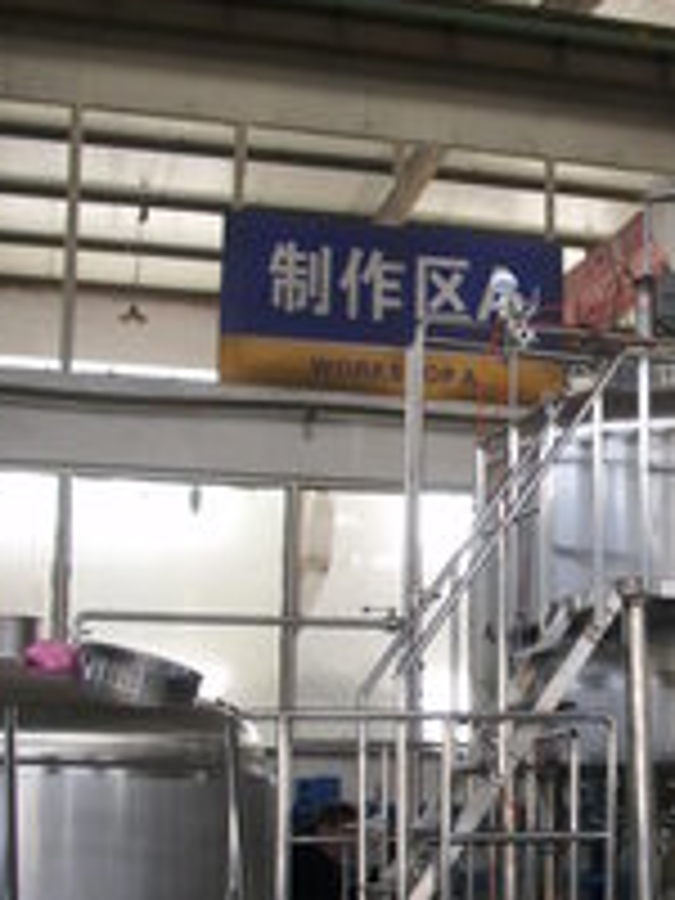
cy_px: 608
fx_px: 1612
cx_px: 644
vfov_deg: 30.9
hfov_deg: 22.9
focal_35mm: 62
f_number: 2.8
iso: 50
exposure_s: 1/30
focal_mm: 6.2
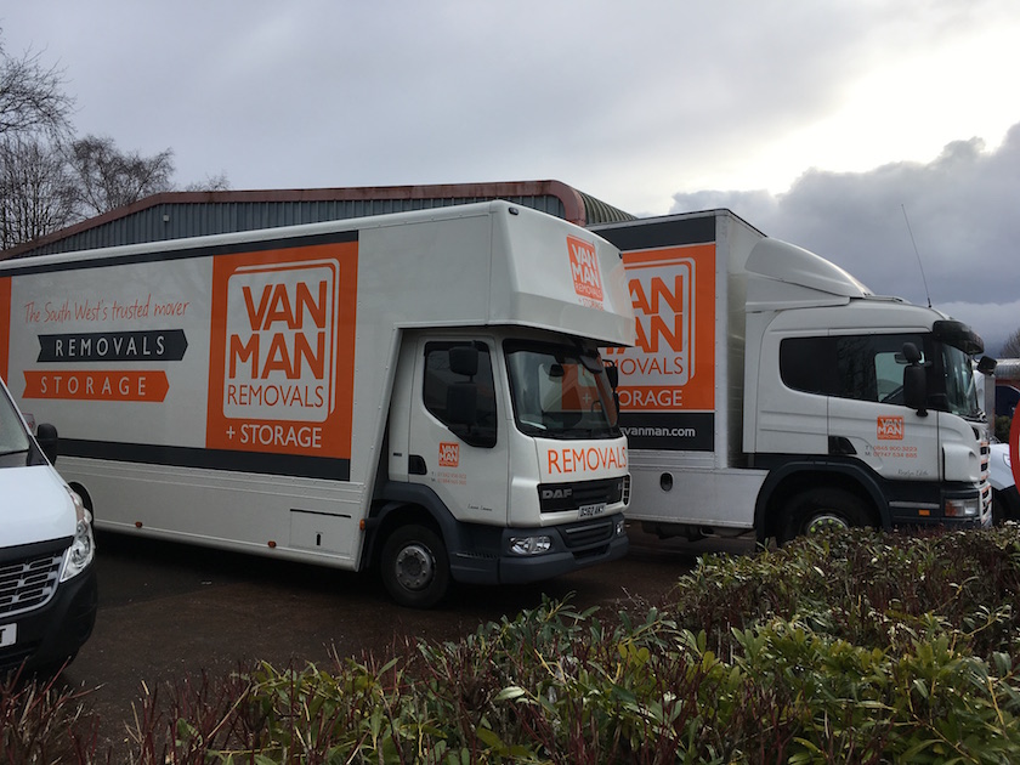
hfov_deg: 61.7
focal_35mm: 29
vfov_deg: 48.2
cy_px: 382
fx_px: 855
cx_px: 510
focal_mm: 4.15
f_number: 2.2
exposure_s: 1/466
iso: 25
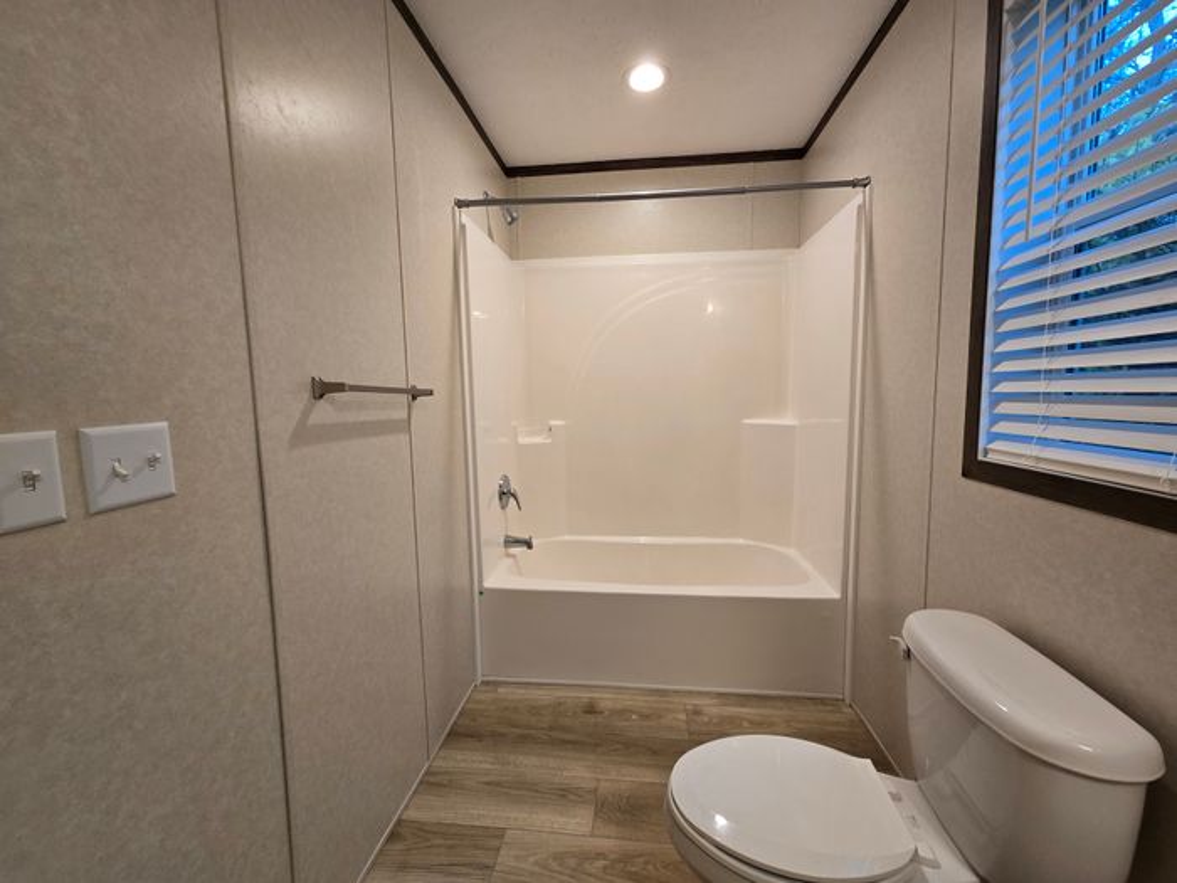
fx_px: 442
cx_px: 588
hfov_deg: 106.2
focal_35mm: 13
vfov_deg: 89.9
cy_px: 442
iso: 100
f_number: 2.2
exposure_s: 1/60
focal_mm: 2.2
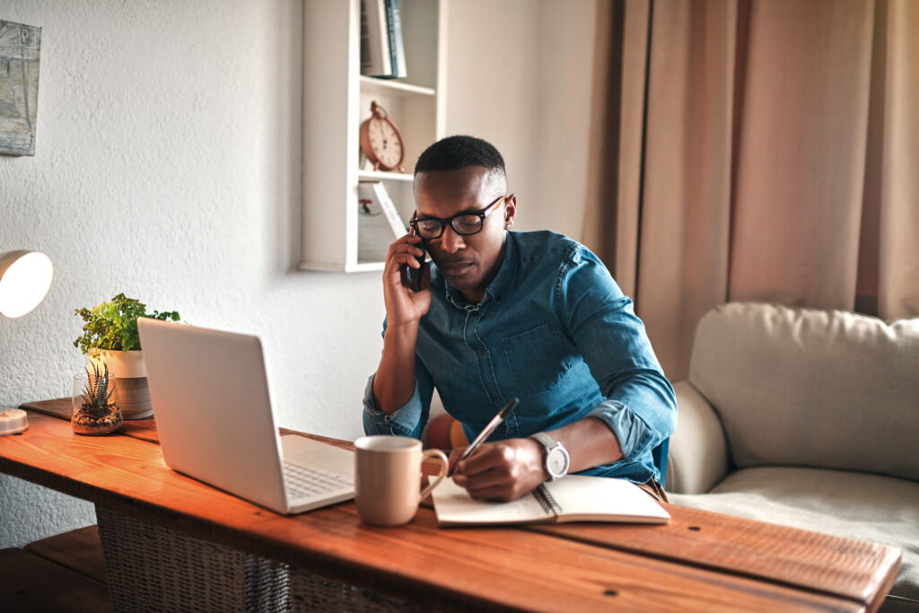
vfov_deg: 37.9
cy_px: 306
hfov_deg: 54.4
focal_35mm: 35
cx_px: 460
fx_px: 894
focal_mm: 35
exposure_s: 1/400
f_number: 2
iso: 250
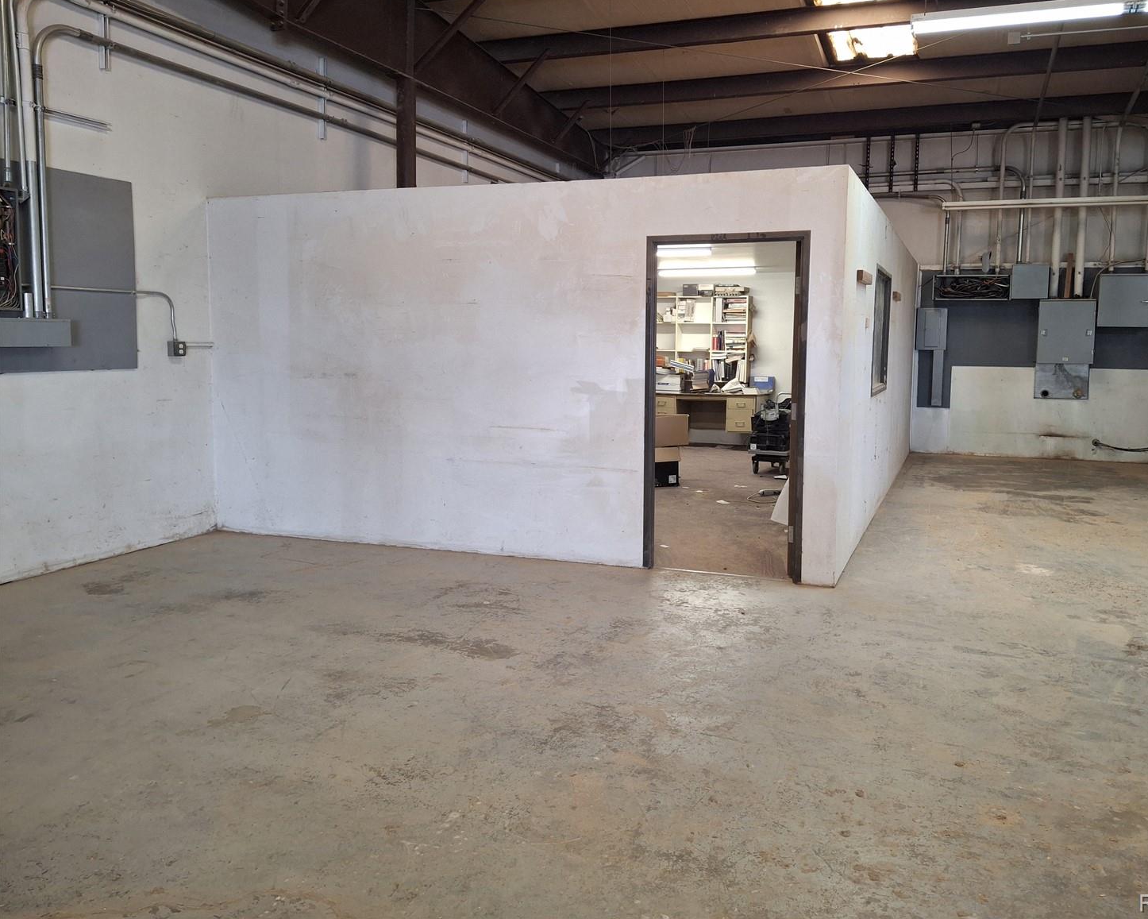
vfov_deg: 53.2
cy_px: 443
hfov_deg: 63.9
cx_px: 633
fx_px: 917
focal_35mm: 27
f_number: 1.8
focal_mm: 4.69
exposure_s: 1/60
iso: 160
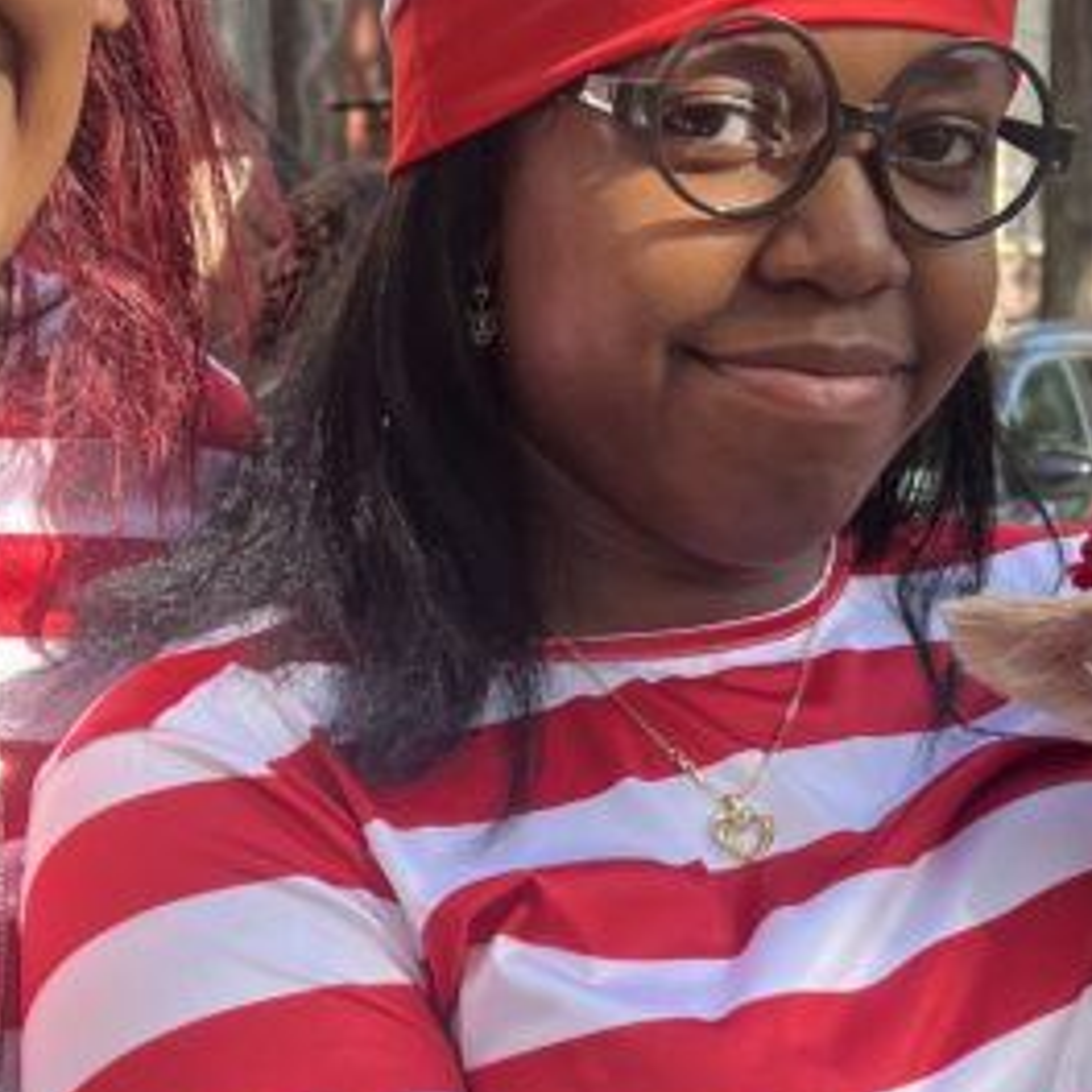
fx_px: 3176
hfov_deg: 19.5
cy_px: 889
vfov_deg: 19.3
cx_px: 443
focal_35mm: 89
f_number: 1.5
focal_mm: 5.7
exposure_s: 1/632
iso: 50
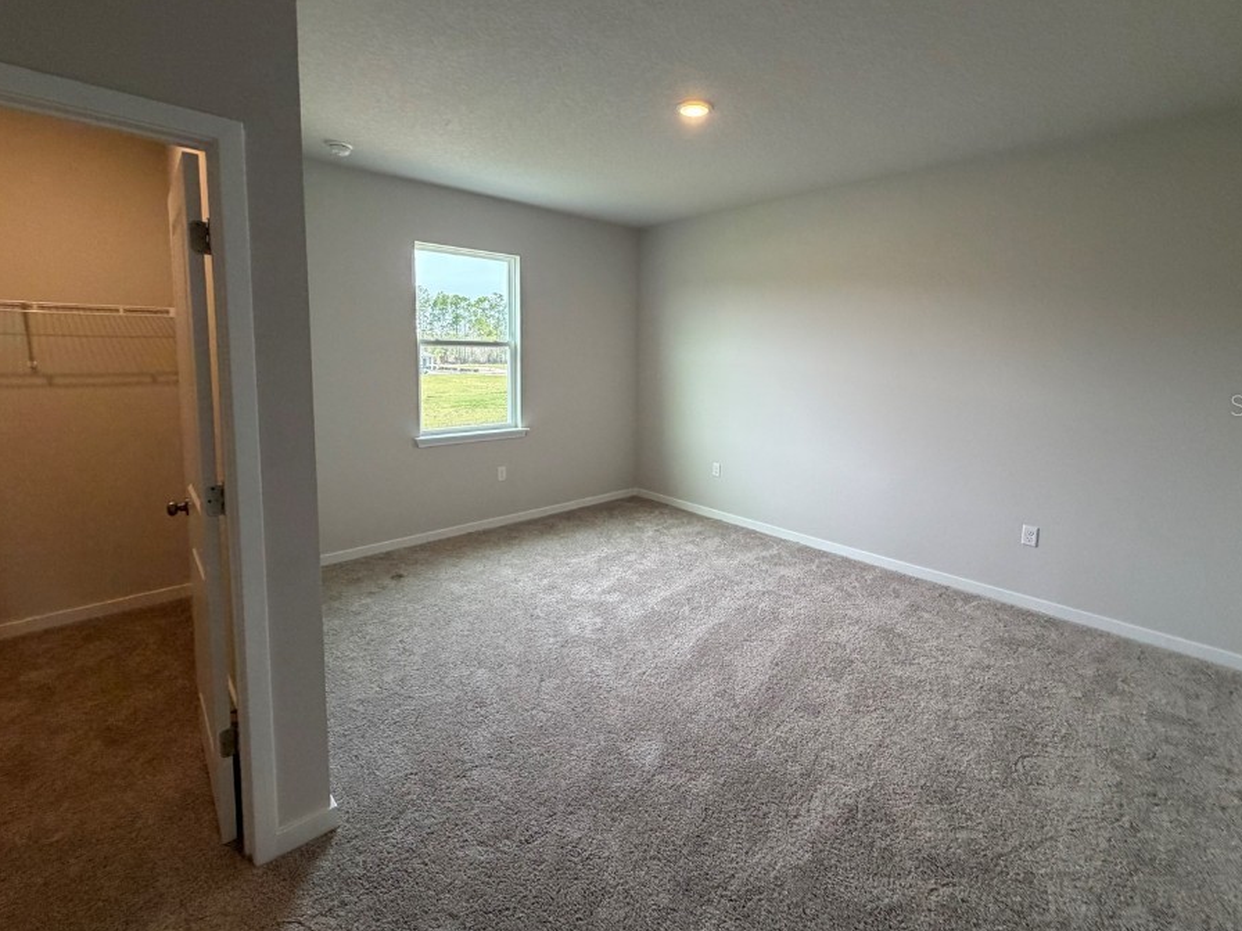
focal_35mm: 16
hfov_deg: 94.4
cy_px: 405
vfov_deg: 77.7
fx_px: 574
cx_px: 651
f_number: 2.2
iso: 320
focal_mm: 2.22
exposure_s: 1/120
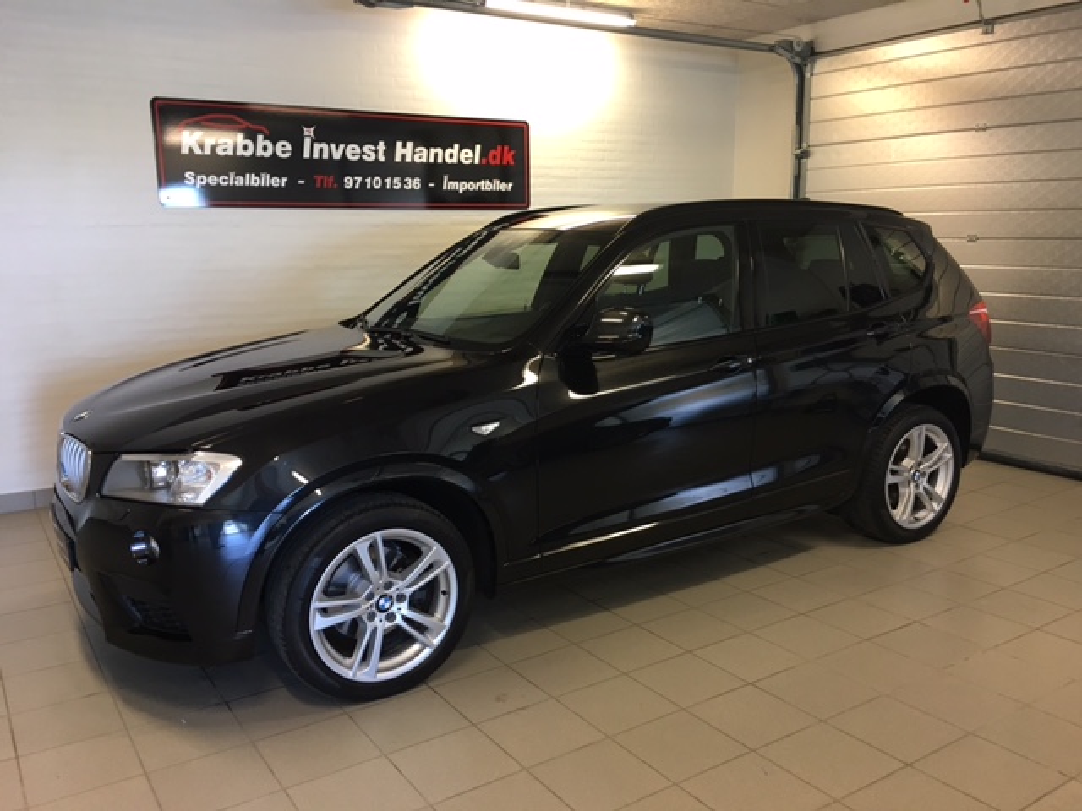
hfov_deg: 61.7
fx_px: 906
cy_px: 406
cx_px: 541
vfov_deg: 48.2
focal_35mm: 29
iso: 100
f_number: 2.2
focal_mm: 4.15
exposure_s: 1/33
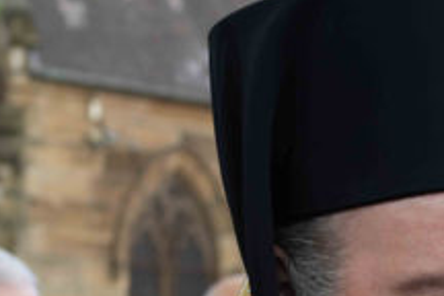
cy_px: 548
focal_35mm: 166
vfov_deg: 8.0
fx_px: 2047
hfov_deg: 12.0
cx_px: 592
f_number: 4
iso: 250
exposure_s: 1/160
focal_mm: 35
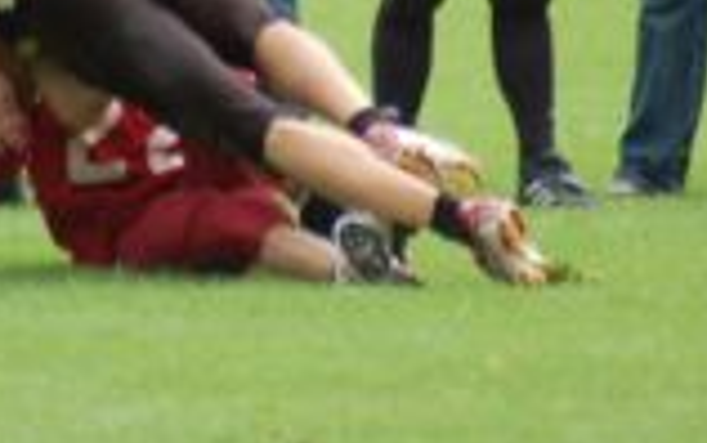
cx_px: 195
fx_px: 25356
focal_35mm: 1315
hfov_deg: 1.6
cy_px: -121
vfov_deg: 1.0
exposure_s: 1/640
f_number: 5.6
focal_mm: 300
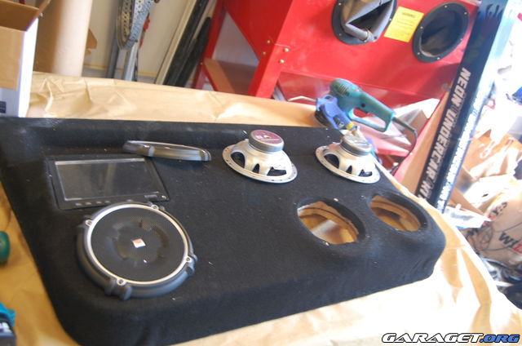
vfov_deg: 39.8
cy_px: 173
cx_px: 261
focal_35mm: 33
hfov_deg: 57.3
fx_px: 478
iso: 800
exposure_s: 1/20
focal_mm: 22
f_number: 3.8
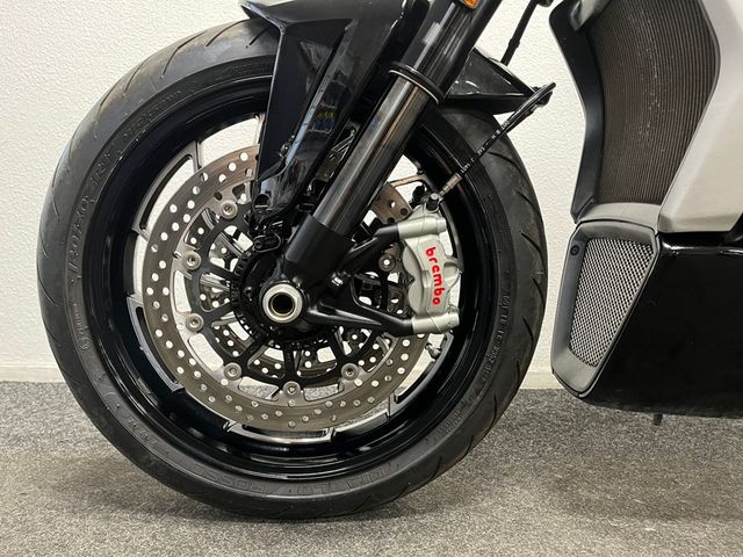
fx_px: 558
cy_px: 278
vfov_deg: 53.1
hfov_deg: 67.3
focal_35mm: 26
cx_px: 372
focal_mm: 5.1
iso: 400
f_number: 1.6
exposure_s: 1/33
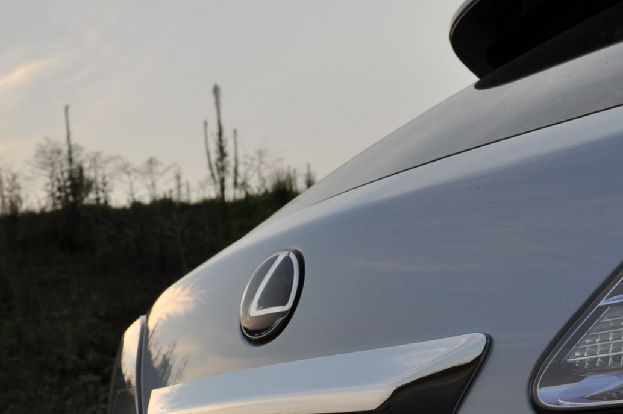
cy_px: 412
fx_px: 1504
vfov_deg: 15.4
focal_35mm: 87
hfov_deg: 23.4
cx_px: 293
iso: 200
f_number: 8
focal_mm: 24
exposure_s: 1/250
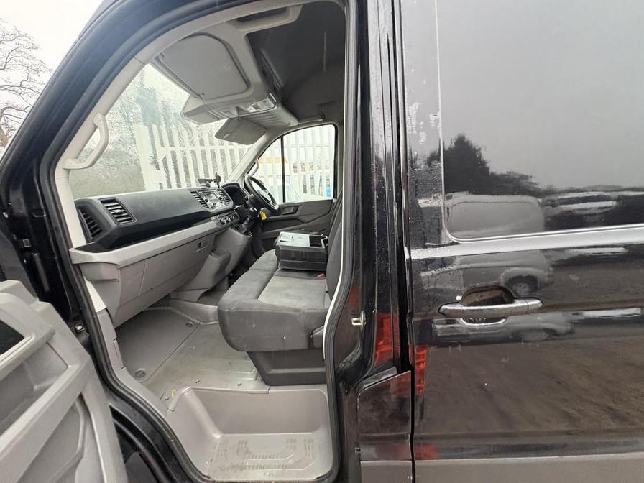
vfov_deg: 85.7
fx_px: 260
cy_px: 242
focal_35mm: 14
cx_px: 322
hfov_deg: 102.1
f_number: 2.2
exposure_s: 1/60
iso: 400
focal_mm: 2.22
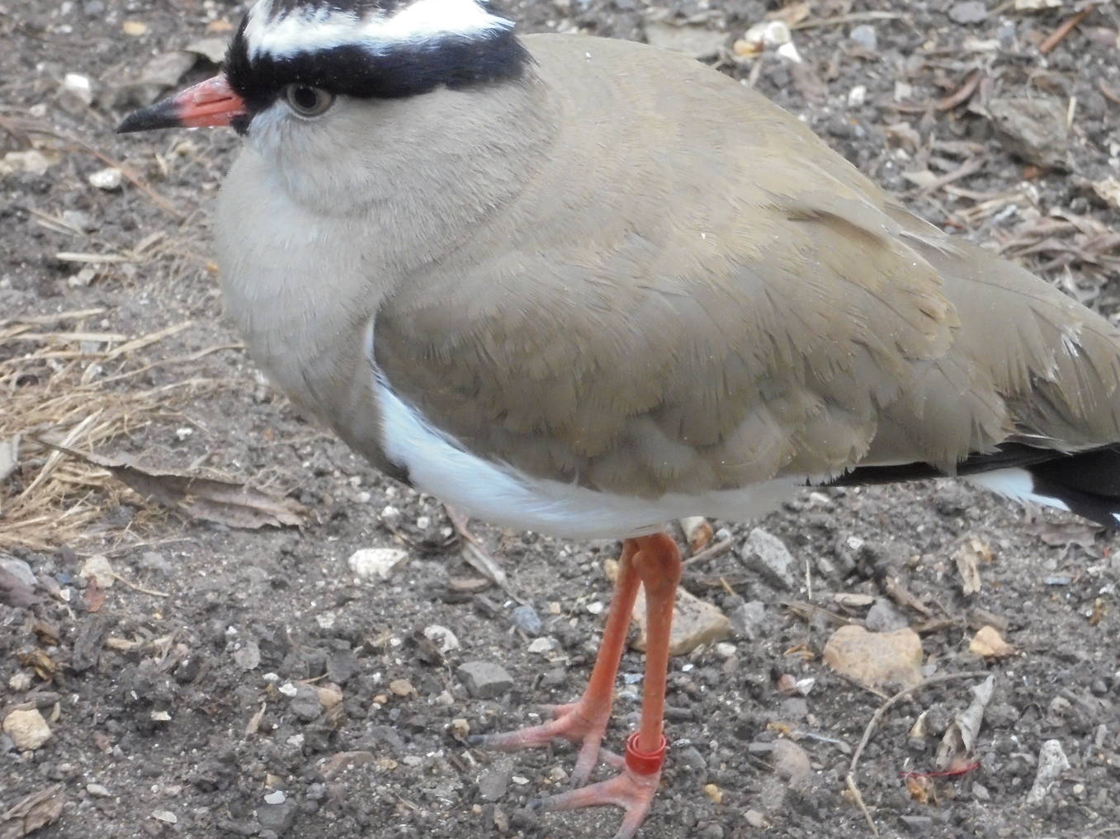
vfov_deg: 8.1
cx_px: 614
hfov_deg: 10.7
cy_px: 374
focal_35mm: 184
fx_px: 5952
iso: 500
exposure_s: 1/60
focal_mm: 27.6
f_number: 6.5
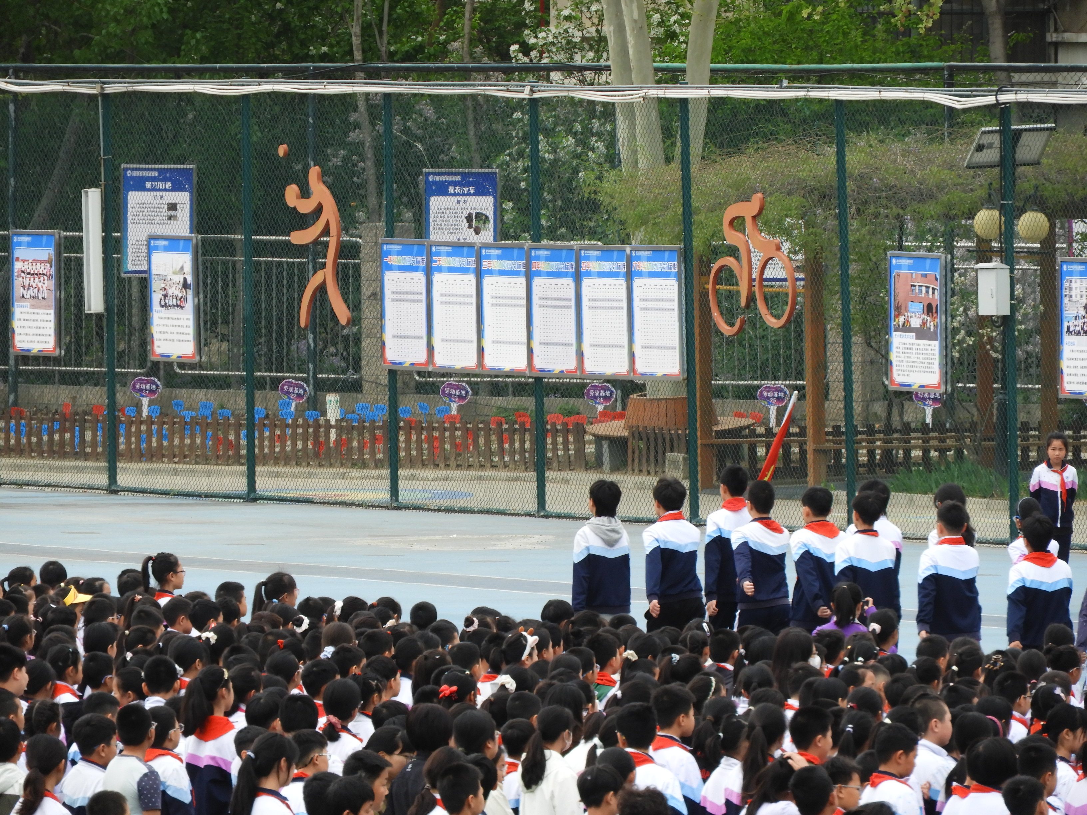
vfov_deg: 2.7
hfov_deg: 3.6
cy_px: 408
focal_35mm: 550
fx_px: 17271
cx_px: 544
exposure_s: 1/250
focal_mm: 98.5
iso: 160
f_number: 5.6
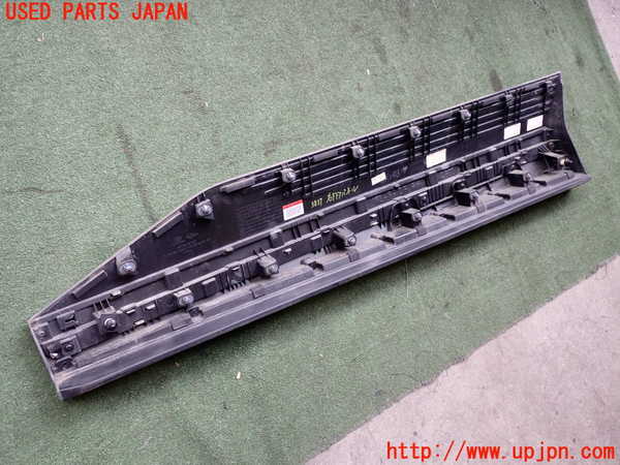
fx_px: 537
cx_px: 310
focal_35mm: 30
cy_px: 232
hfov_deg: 60.0
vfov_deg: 46.8
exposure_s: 1/125
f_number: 2.3
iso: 160
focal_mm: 5.4
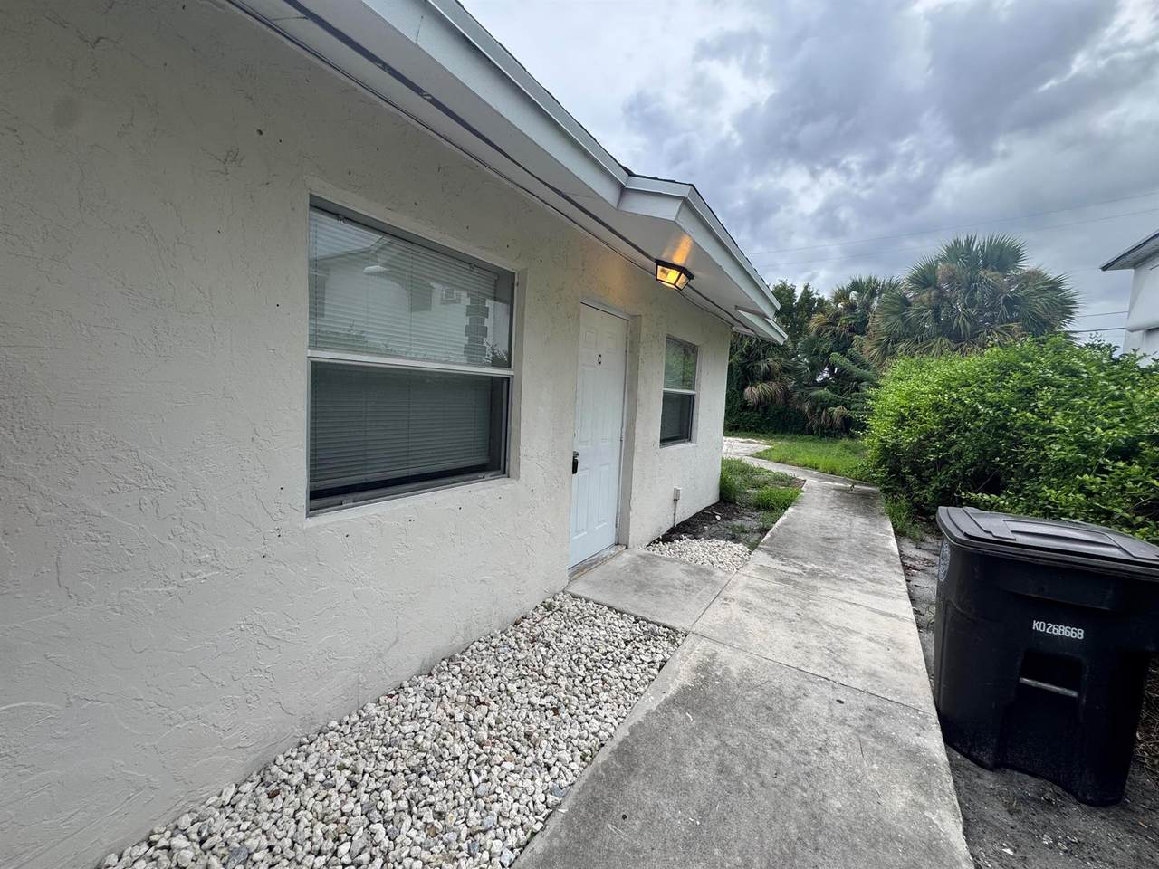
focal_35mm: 14
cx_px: 580
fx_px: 469
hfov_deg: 102.1
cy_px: 434
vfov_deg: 85.7
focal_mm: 2.22
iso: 40
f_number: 2.2
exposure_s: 1/352
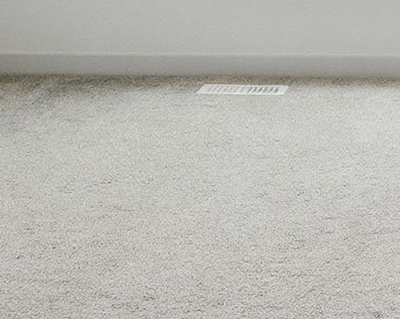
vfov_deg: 14.4
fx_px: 1136
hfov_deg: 18.1
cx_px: 572
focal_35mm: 96
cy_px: -228
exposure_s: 1/640
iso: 400
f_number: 8
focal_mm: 10
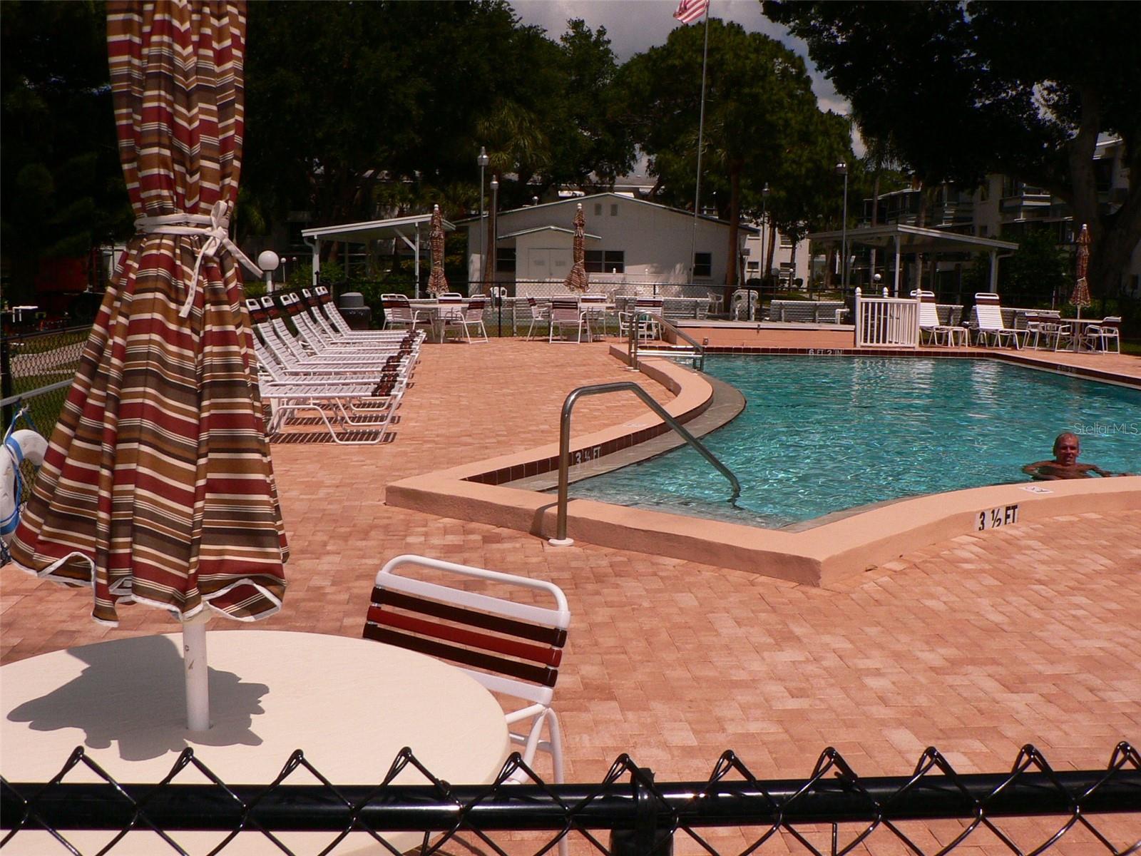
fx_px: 1187
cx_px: 570
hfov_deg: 51.4
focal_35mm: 36
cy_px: 428
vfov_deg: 39.7
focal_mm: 6
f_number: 5.6
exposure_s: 1/1600
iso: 150
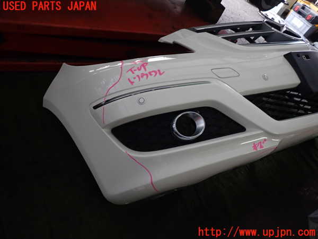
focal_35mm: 25
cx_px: 159
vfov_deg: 54.9
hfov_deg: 69.4
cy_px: 120
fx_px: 230
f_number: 2
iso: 200
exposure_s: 1/30
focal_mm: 4.5
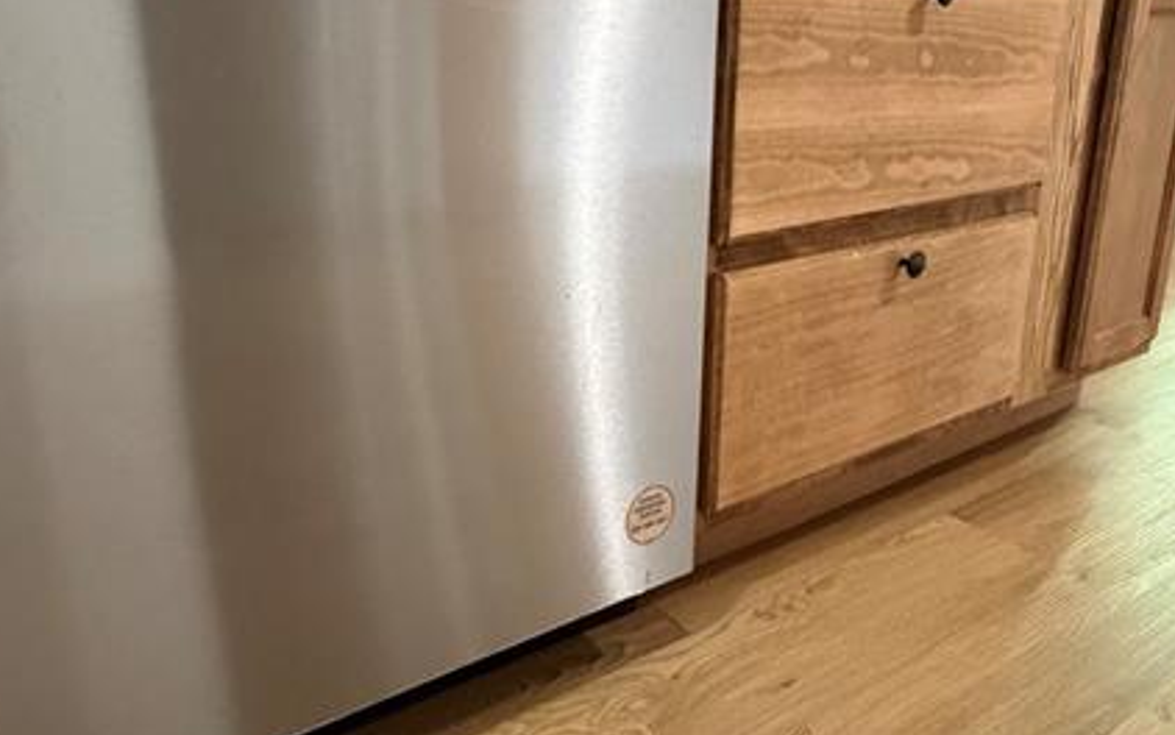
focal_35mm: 27
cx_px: 490
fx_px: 865
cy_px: 278
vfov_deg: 45.7
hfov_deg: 67.9
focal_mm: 2.22
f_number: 2.2
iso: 800
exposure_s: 1/60
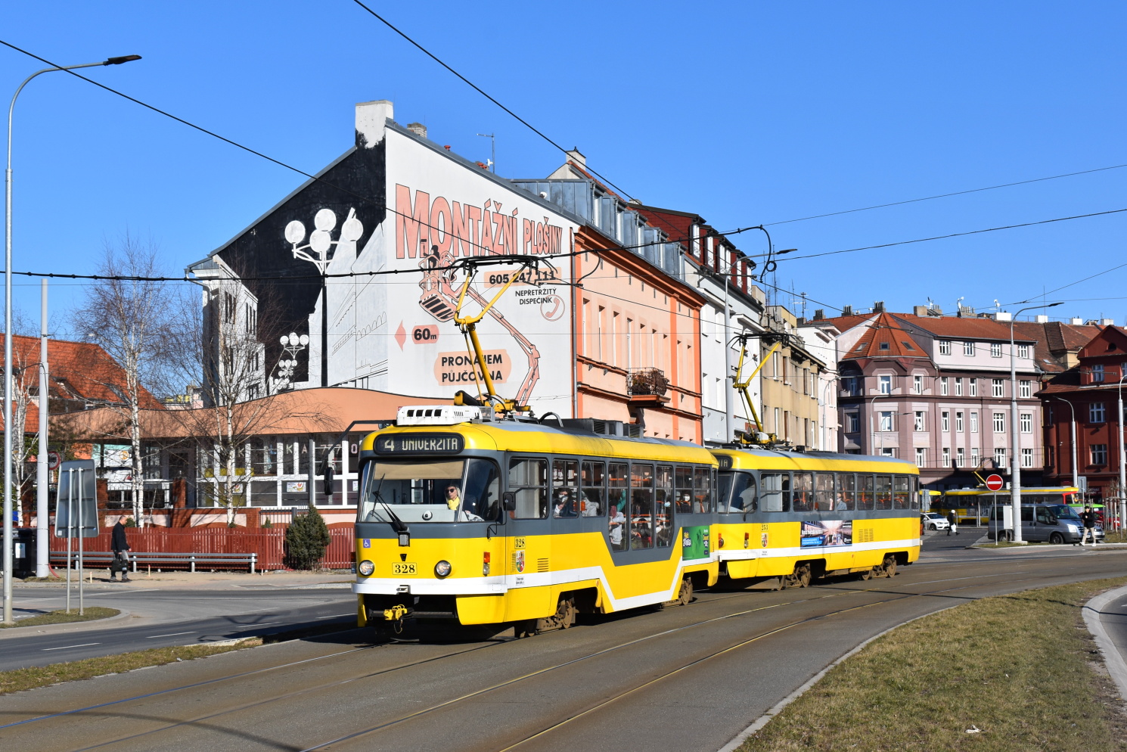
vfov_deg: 23.8
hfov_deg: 35.0
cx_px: 564
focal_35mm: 57
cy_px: 376
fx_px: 1785
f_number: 11
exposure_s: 1/500
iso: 200
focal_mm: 38
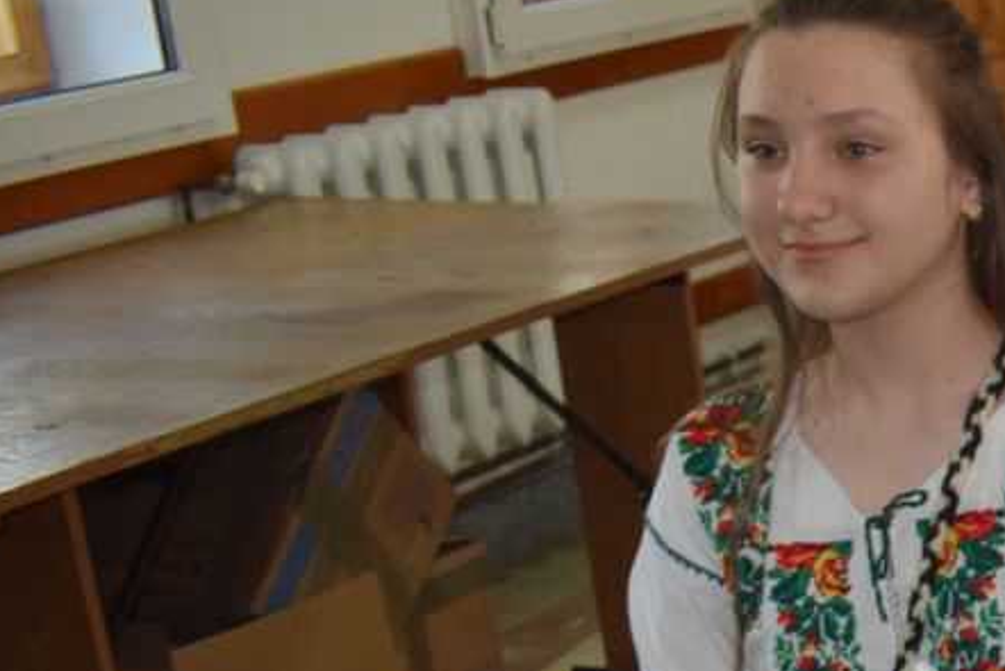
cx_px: 1710
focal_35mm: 110
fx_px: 3072
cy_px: 1024
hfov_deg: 16.2
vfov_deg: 11.9
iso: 800
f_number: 4
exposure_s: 1/60
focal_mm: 20
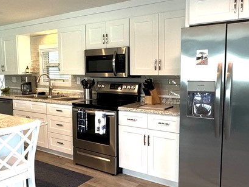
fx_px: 252
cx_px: 107
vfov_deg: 40.7
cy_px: 97
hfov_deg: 52.5
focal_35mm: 35
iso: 250
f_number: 2.2
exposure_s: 1/120
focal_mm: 2.22
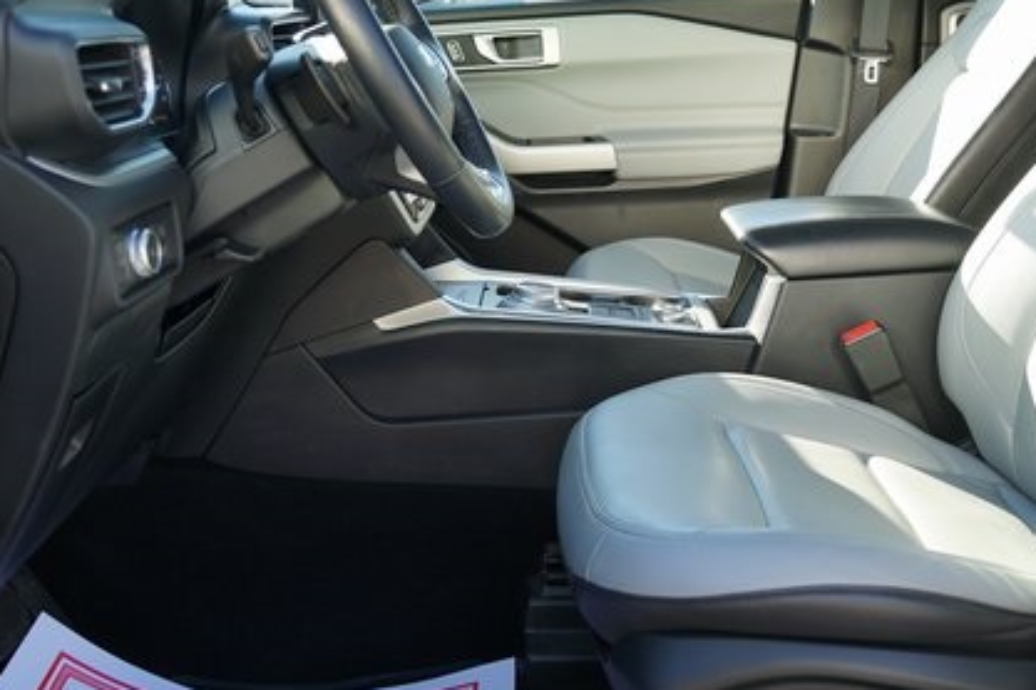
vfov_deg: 29.2
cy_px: 269
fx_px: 1324
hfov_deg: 42.6
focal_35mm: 46
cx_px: 611
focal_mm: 30
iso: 100
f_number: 4.5
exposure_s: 1/80
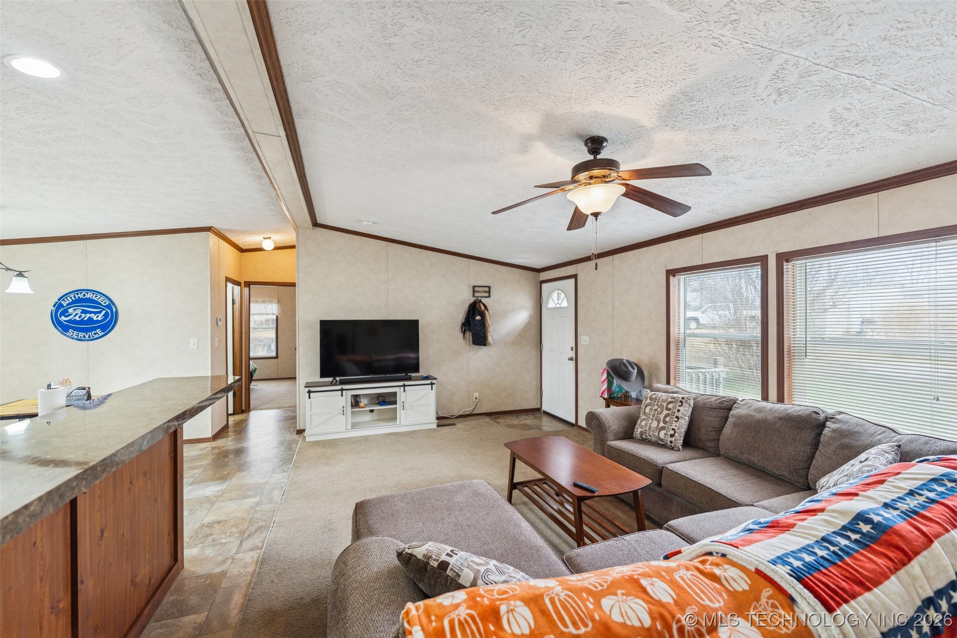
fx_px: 388
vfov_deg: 78.8
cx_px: 478
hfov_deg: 101.9
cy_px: 319
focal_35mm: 15
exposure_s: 1/125
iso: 400
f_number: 2.8
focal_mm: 14.6
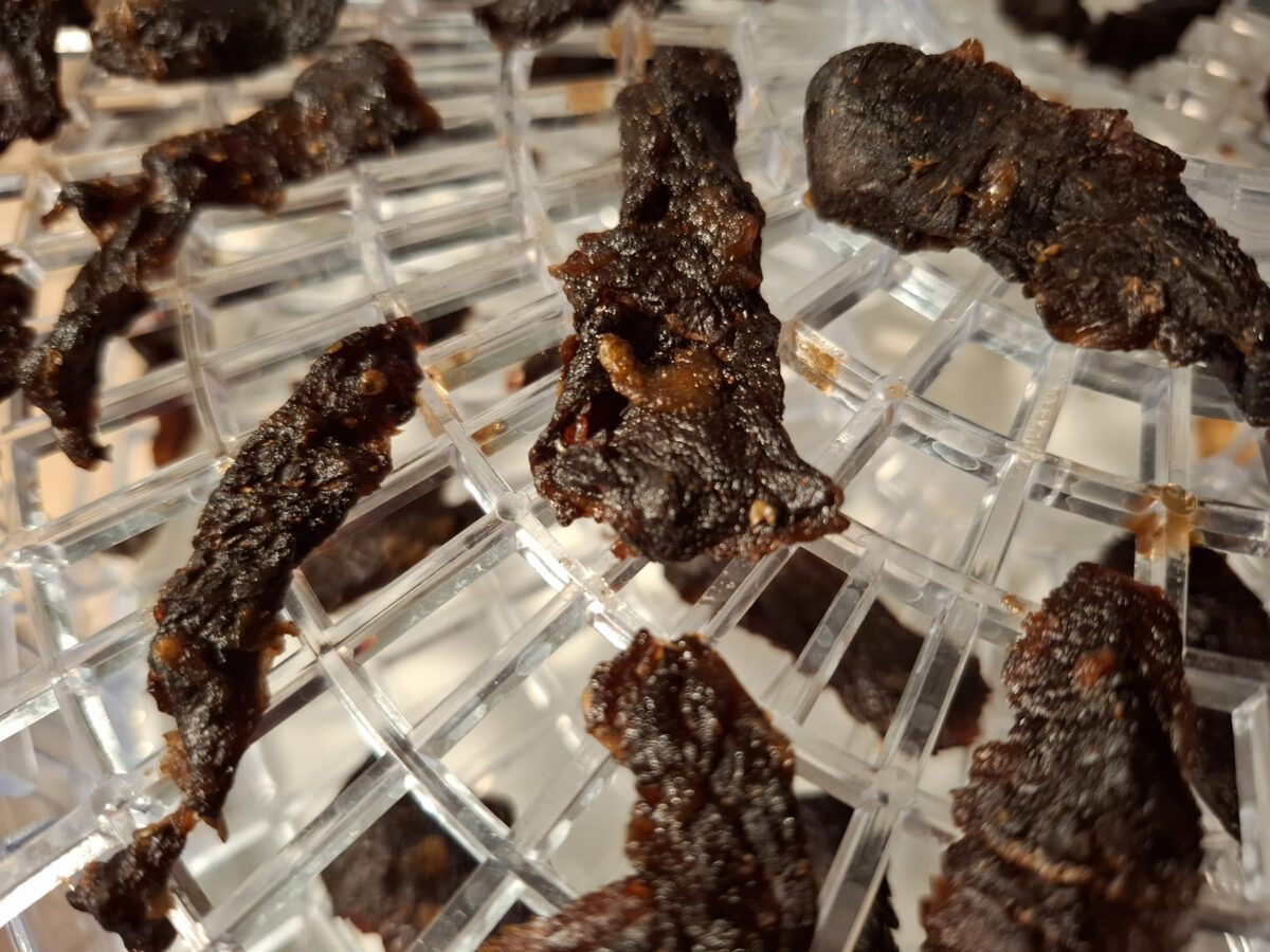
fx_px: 844
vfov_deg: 58.9
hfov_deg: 73.9
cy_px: 476
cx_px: 635
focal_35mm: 23
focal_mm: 5.54
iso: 400
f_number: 1.8
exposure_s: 1/33
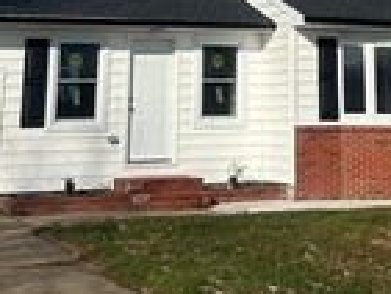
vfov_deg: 16.1
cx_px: 288
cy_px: -126
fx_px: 961
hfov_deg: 22.8
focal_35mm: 85
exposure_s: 1/7576
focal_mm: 6.86
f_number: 1.78
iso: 80
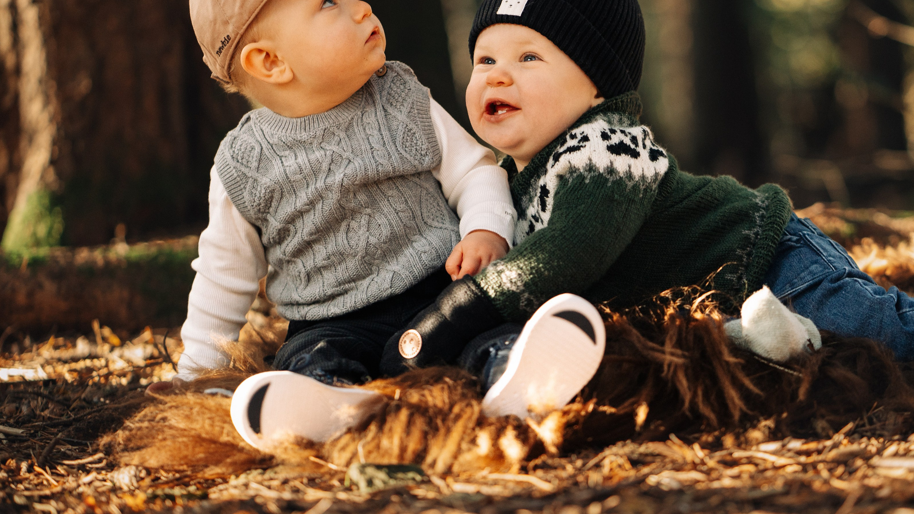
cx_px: 557
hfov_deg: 18.6
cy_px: 176
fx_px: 2787
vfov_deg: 10.5
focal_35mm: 115
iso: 1250
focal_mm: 85
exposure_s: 1/320
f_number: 2.2
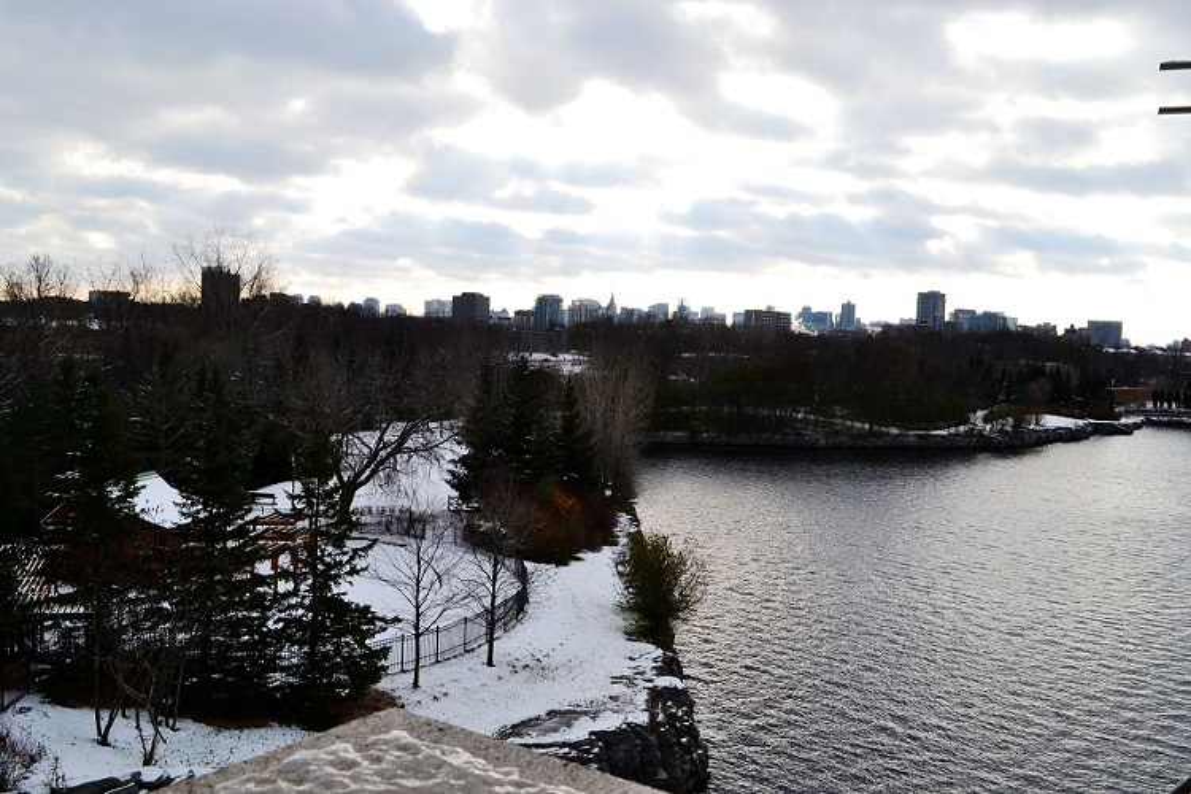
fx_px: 1092
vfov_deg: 40.0
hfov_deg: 57.2
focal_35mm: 33
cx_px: 596
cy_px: 397
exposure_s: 1/400
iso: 400
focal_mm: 22
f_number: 11
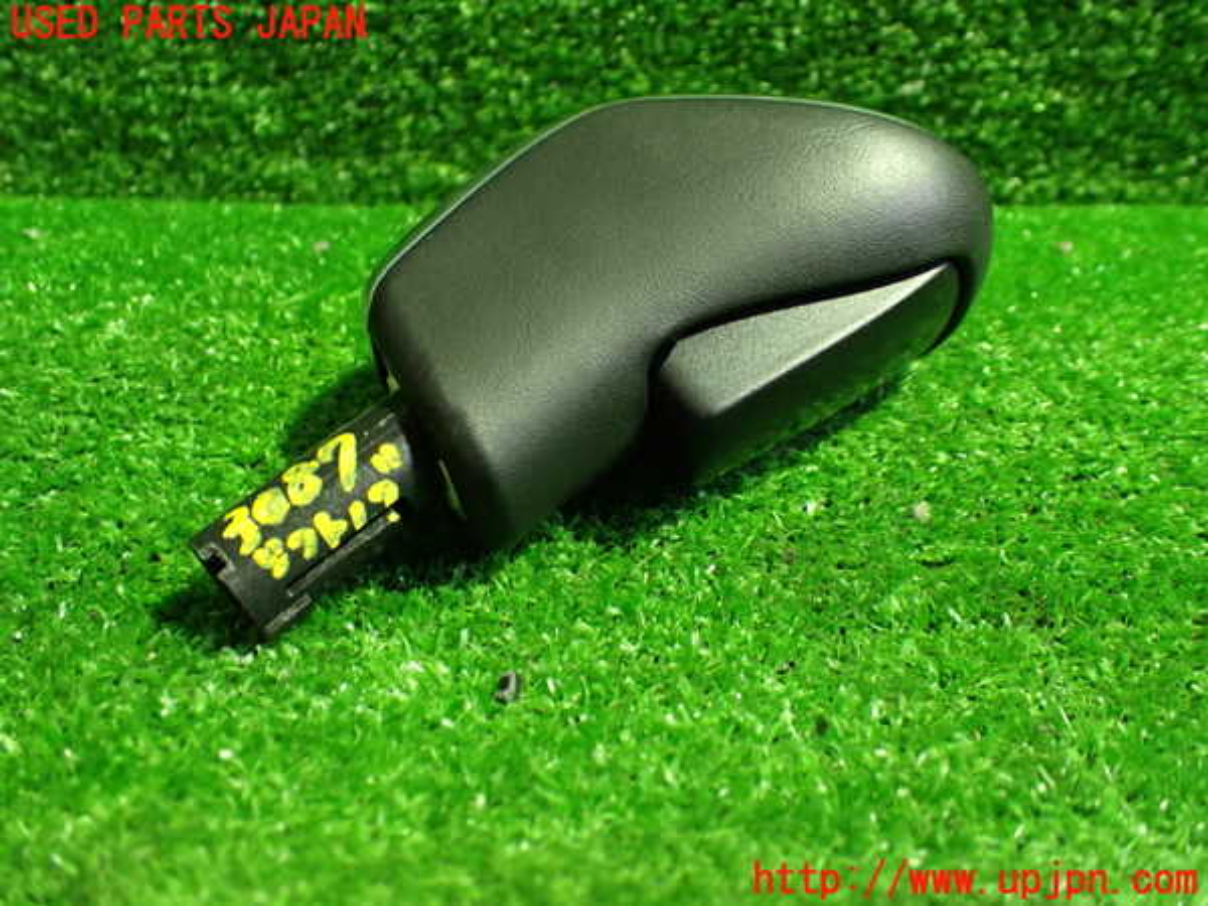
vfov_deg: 46.8
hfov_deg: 60.0
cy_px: 453
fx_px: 1047
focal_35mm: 30
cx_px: 604
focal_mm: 5.4
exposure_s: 1/60
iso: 800
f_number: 2.3
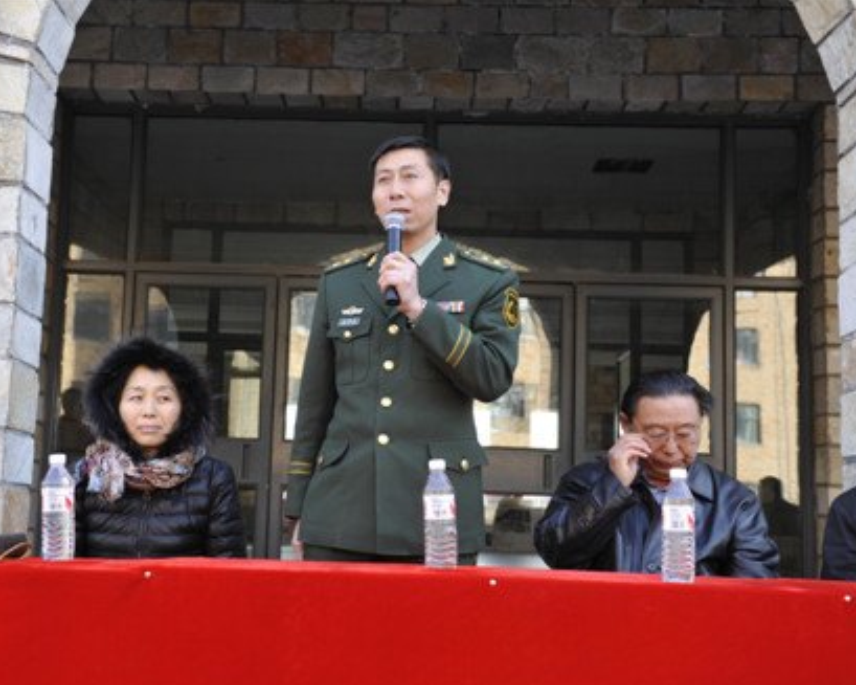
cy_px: 344
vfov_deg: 27.6
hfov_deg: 34.1
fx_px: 1393
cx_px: 364
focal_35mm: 55
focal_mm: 48
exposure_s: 1/100
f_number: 5
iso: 250
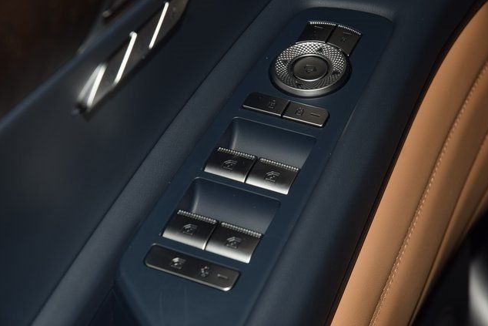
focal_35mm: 106
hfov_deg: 19.3
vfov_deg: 12.9
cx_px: 245
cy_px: 164
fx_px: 1437
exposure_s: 1/125
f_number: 8
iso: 100
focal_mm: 70
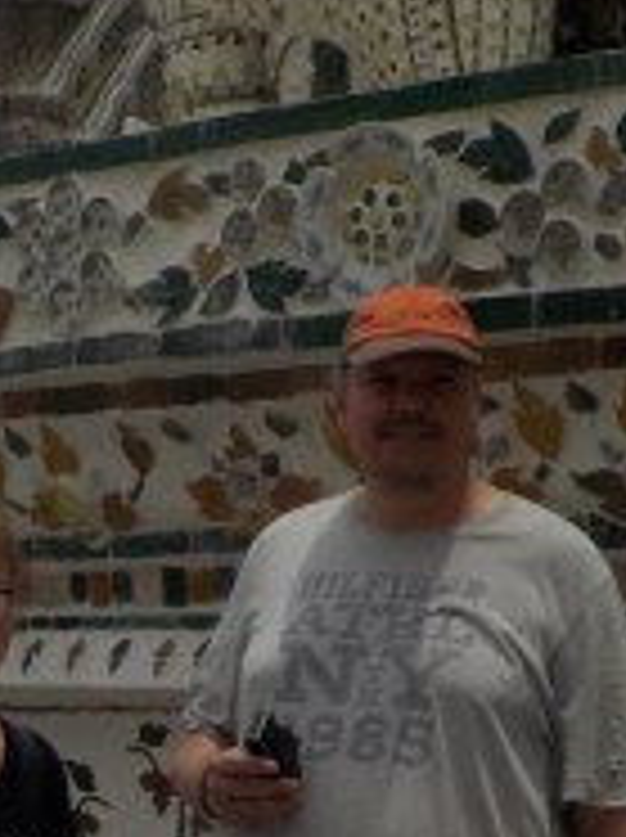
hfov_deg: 15.2
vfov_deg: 19.8
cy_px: 770
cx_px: 279
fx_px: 2344
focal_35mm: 97
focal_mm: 4.1
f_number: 6.6
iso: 125
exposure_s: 1/1250
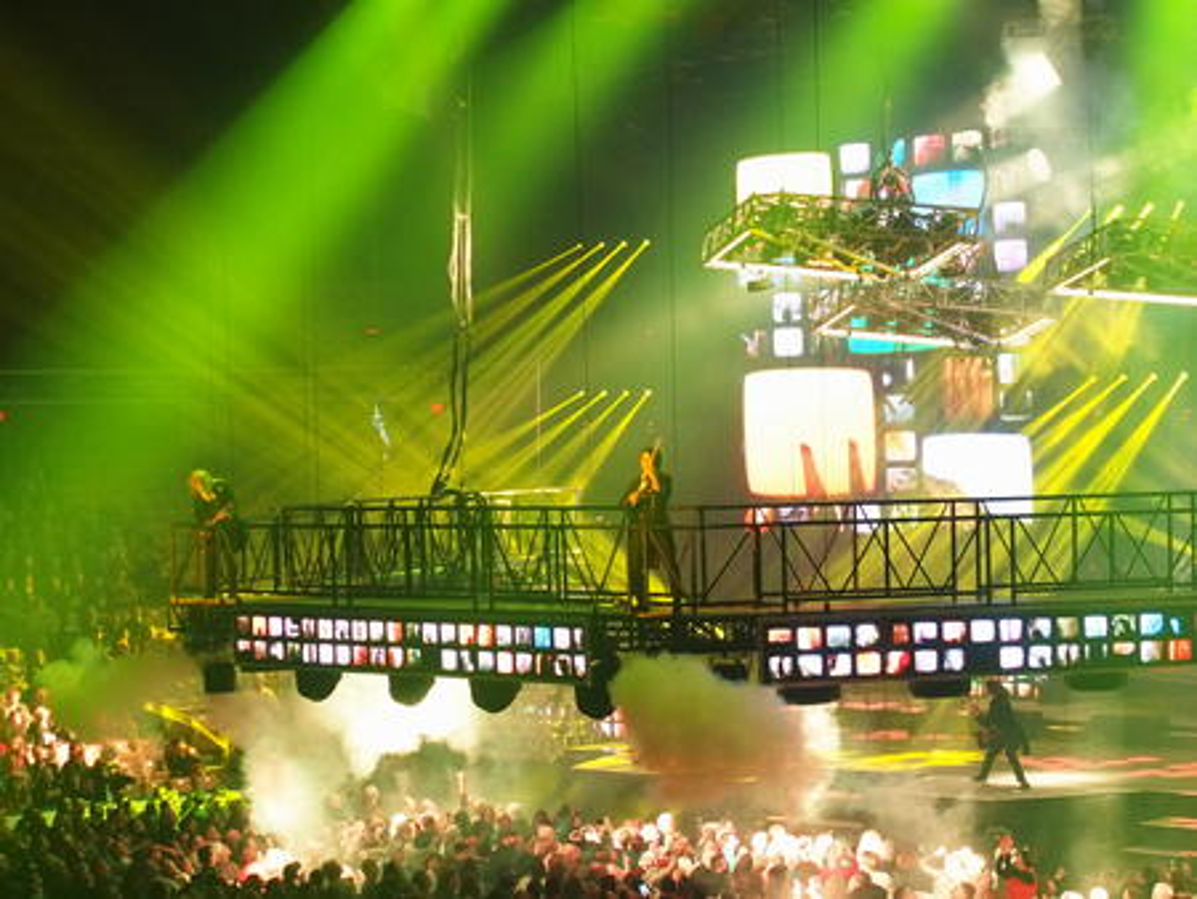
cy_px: 450
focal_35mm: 85
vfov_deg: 17.4
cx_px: 598
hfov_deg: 23.0
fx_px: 2941
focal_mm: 17.8
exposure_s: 1/60
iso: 800
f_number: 2.8
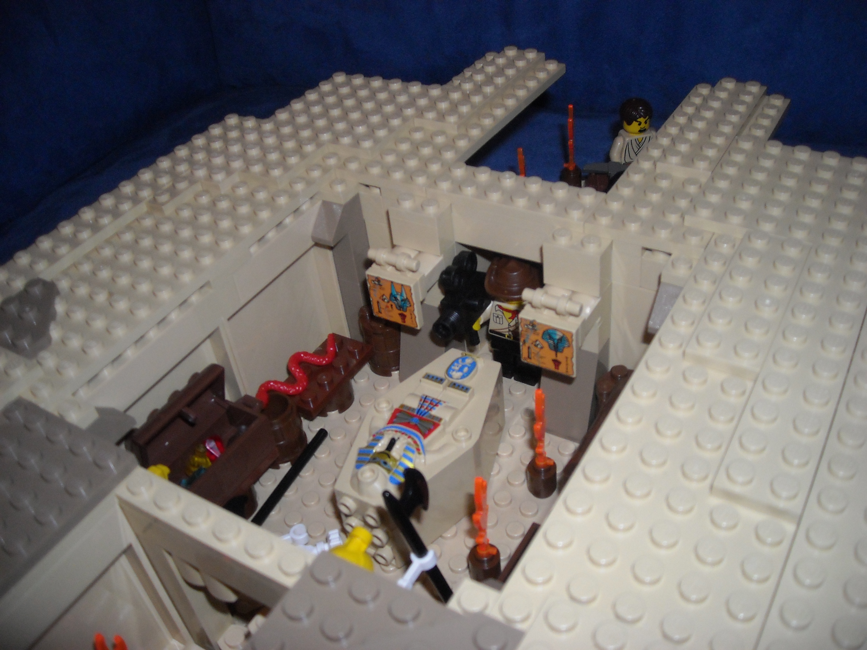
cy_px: 325
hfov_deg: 52.6
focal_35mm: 35
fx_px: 877
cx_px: 434
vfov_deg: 40.7
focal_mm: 5.7
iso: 200
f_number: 5.6
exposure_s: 1/60
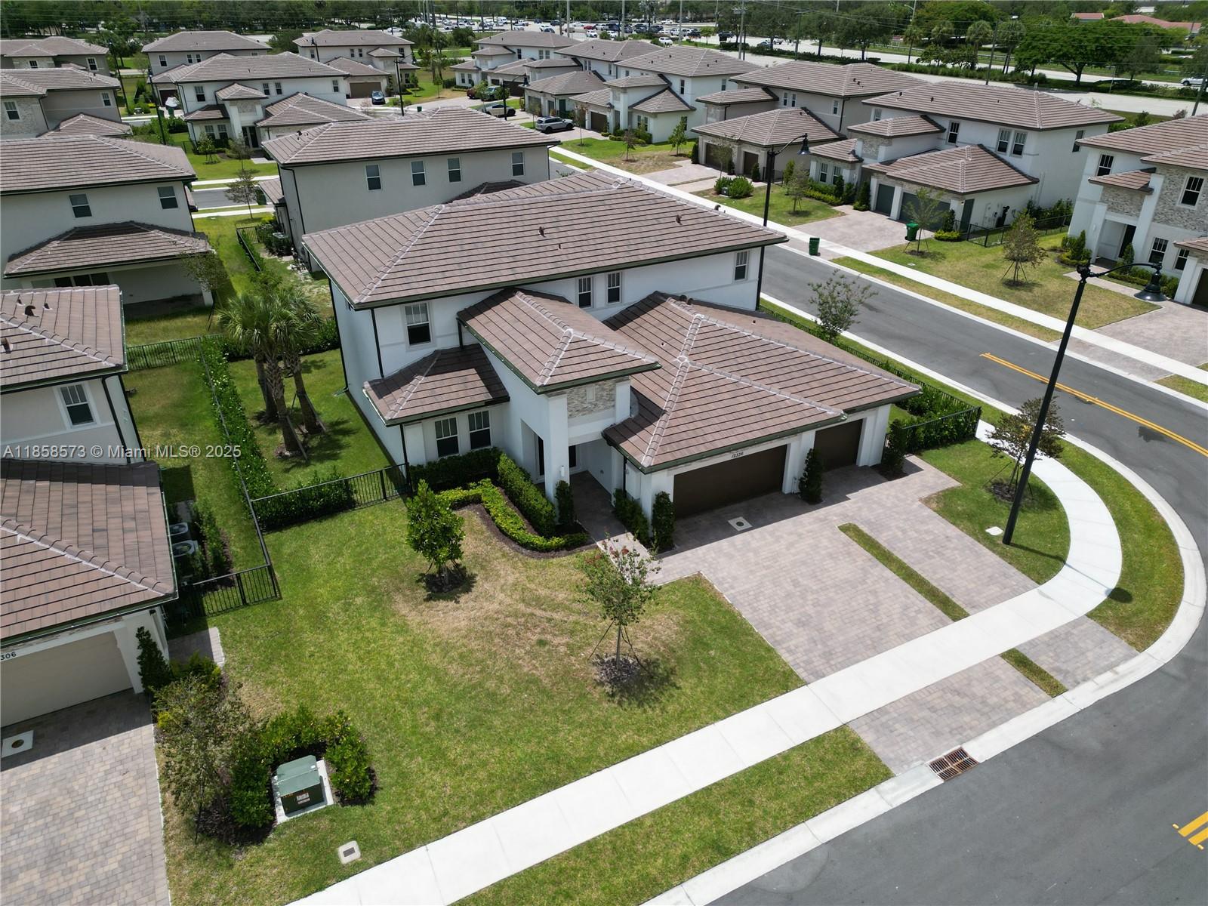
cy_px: 453
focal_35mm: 24
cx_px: 604
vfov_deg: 56.8
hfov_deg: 71.6
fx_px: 838
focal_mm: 6.72
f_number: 1.7
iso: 200
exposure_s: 1/6000
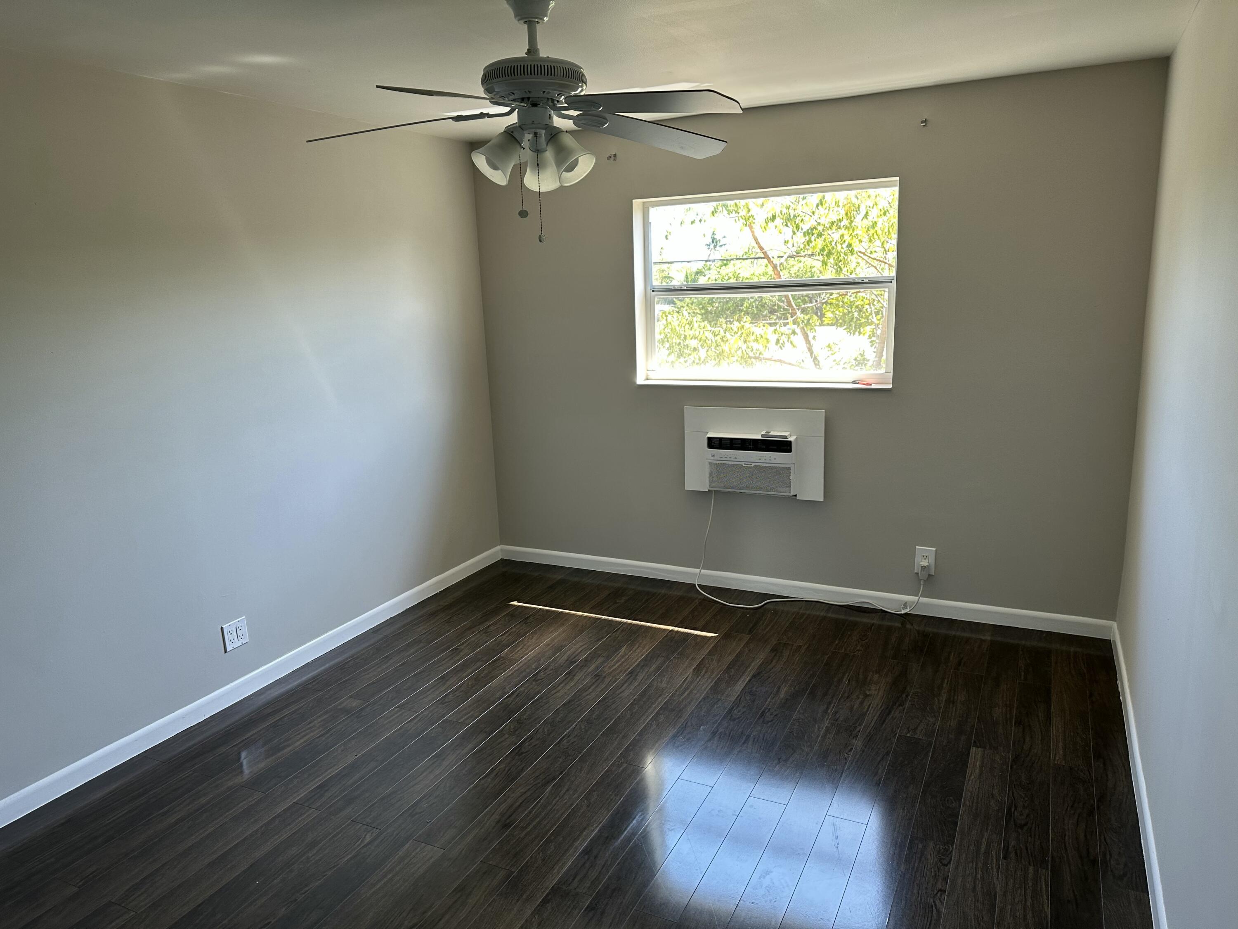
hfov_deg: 71.6
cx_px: 619
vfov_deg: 56.8
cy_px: 464
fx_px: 858
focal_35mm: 24
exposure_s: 1/121
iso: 100
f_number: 1.78
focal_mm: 6.86
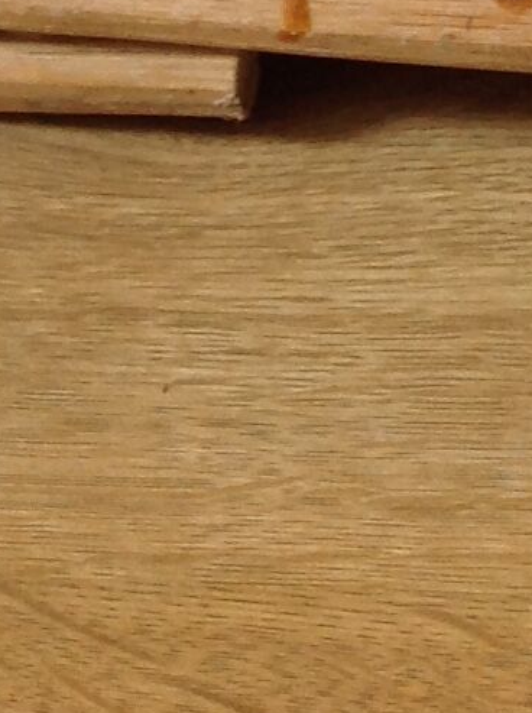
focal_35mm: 184
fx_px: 3782
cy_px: -1098
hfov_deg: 7.9
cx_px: 721
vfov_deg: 9.4
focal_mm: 4.28
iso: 50
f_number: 2.4
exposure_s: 1/17
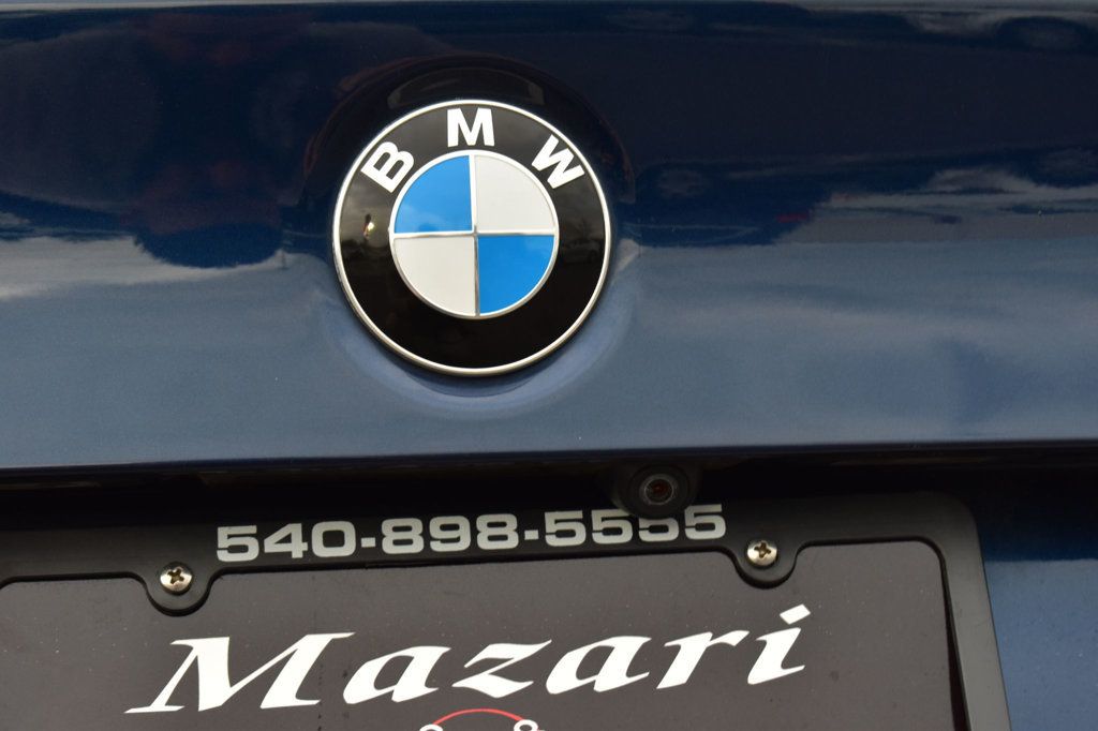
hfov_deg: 24.6
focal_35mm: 82
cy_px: 366
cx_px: 549
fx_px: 2515
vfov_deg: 16.5
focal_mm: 55
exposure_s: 1/20
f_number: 6.3
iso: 400
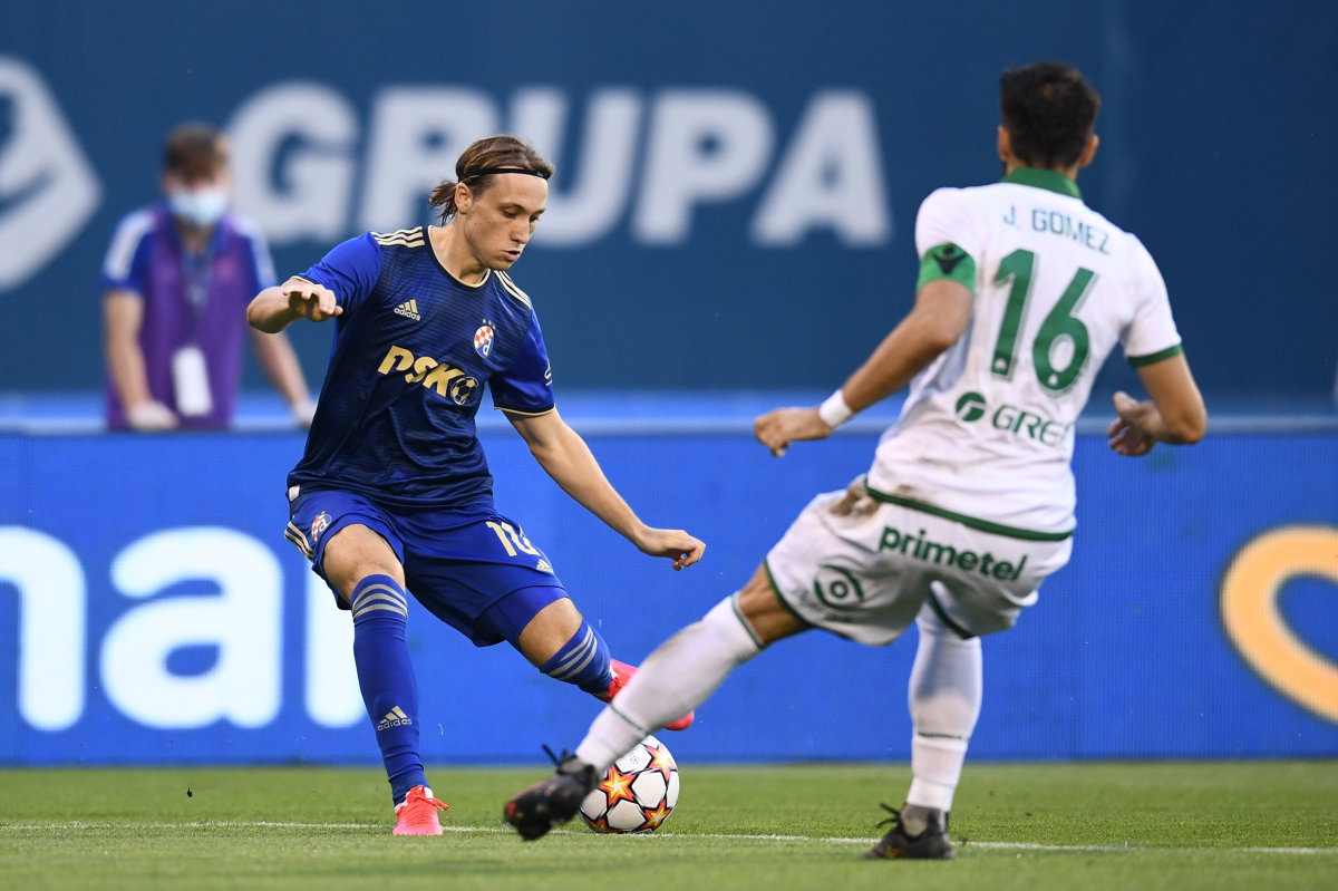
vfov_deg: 3.4
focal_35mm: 400
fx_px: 14860
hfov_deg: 5.2
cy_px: 446
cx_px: 669
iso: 1600
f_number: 2.8
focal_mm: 400
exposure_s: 1/1250
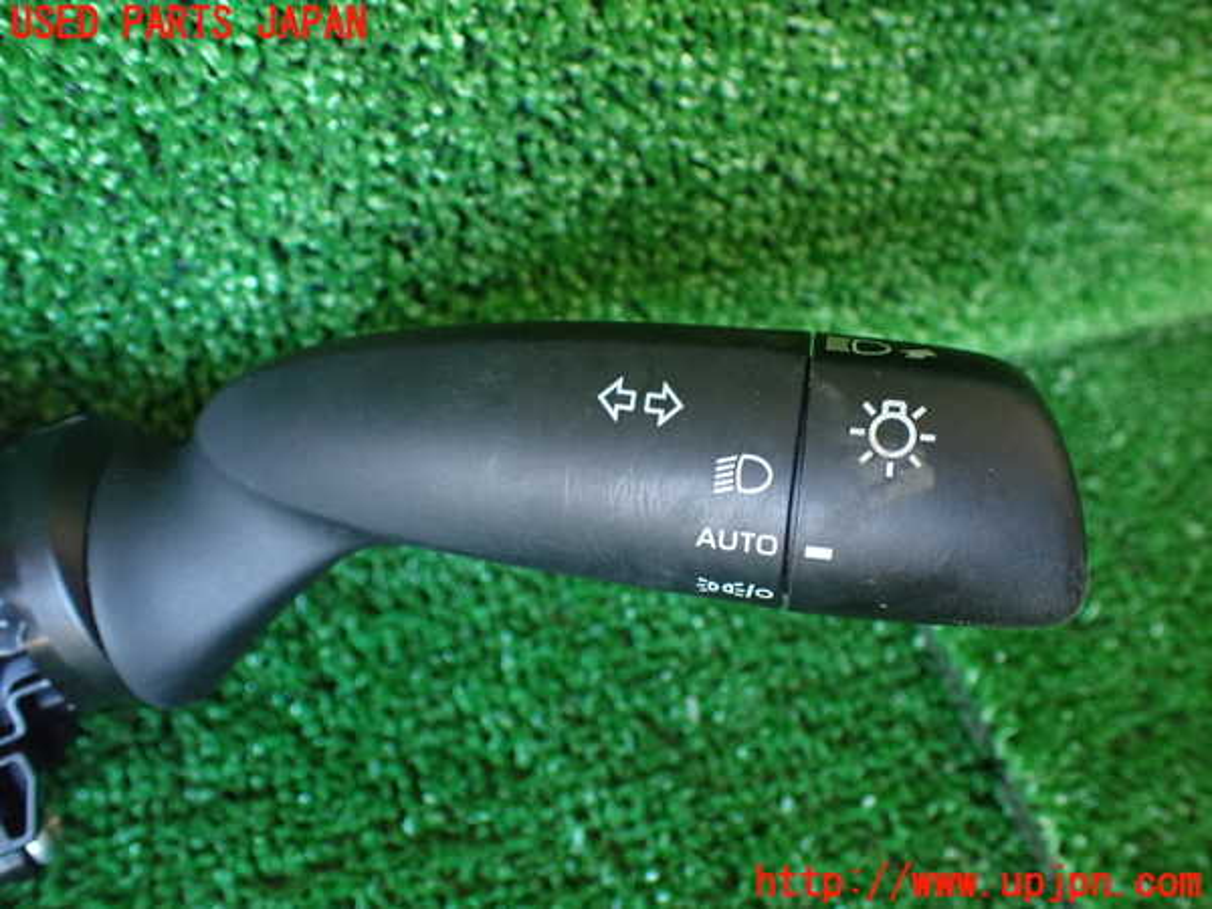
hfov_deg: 60.0
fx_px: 1050
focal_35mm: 30
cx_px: 606
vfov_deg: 46.8
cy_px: 454
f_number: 2.3
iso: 800
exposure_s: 1/80
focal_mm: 5.4
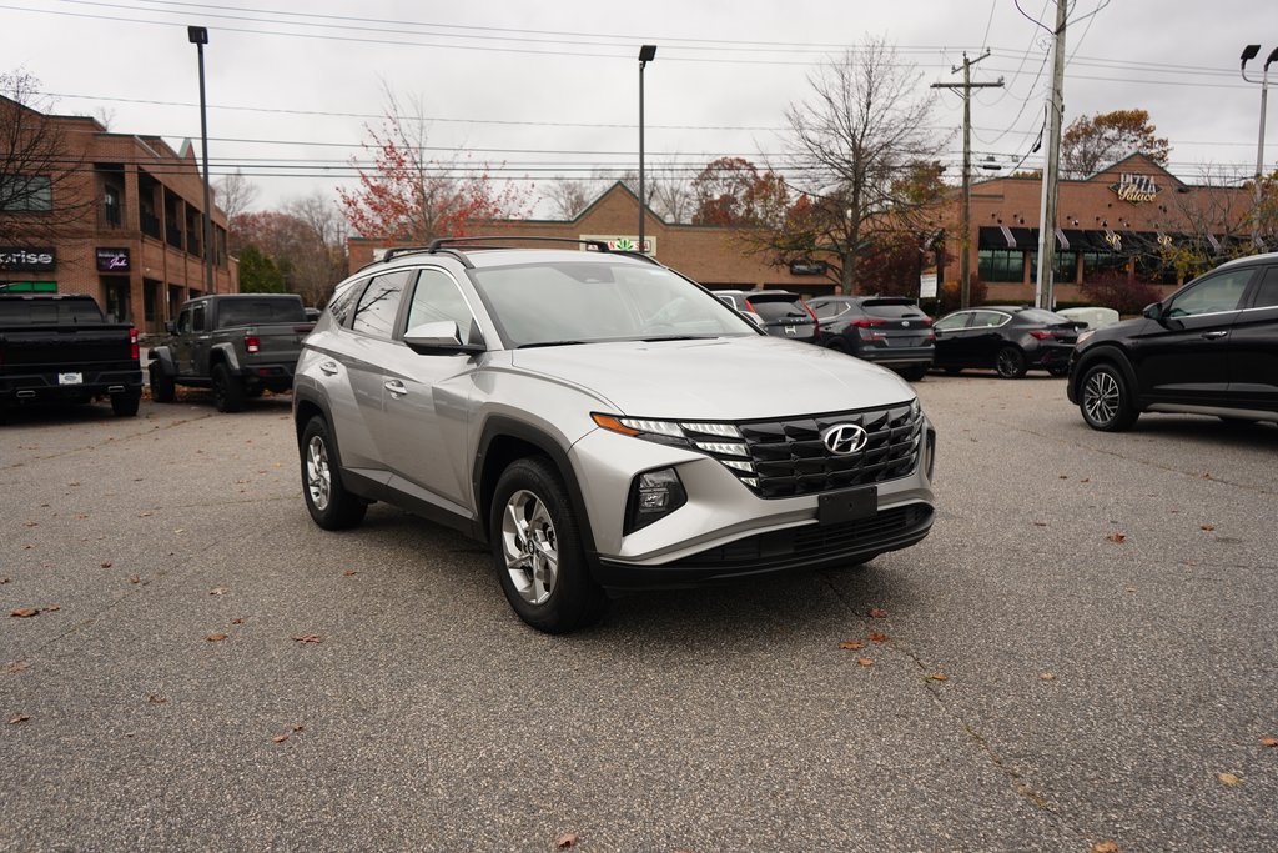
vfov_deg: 46.4
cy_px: 426
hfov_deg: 65.5
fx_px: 994
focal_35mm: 28
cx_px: 639
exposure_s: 1/800
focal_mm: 28
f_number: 3.5
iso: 250
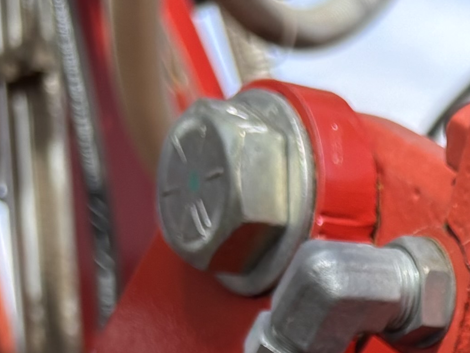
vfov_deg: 9.6
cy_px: 722
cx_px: 783
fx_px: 1956
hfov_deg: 12.7
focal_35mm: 144
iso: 50
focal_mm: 5.96
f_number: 1.6
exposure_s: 1/1139
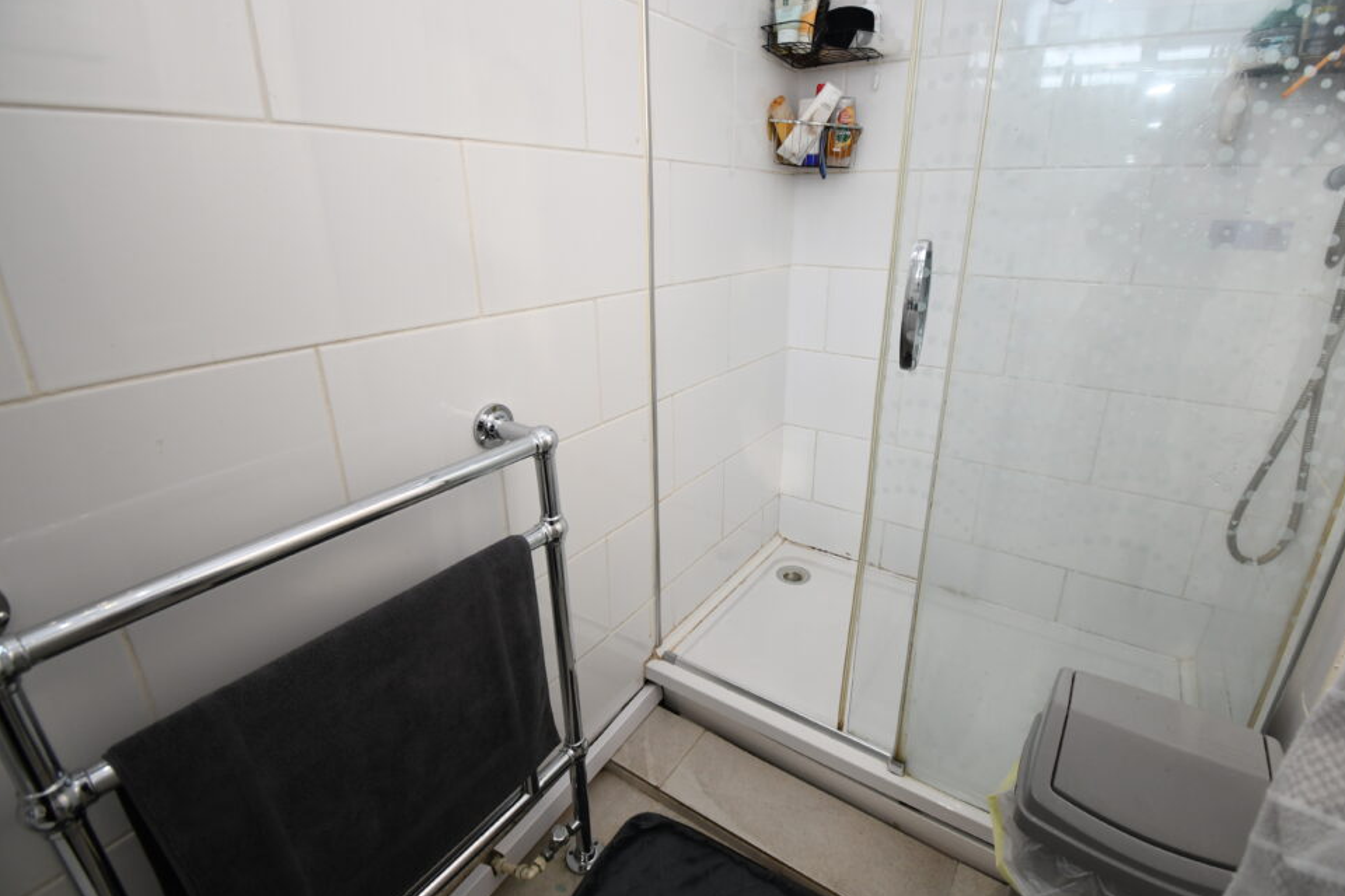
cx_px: 716
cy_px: 427
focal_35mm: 16
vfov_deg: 73.7
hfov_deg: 96.6
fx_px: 598
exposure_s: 1/25
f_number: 4.5
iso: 560
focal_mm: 10
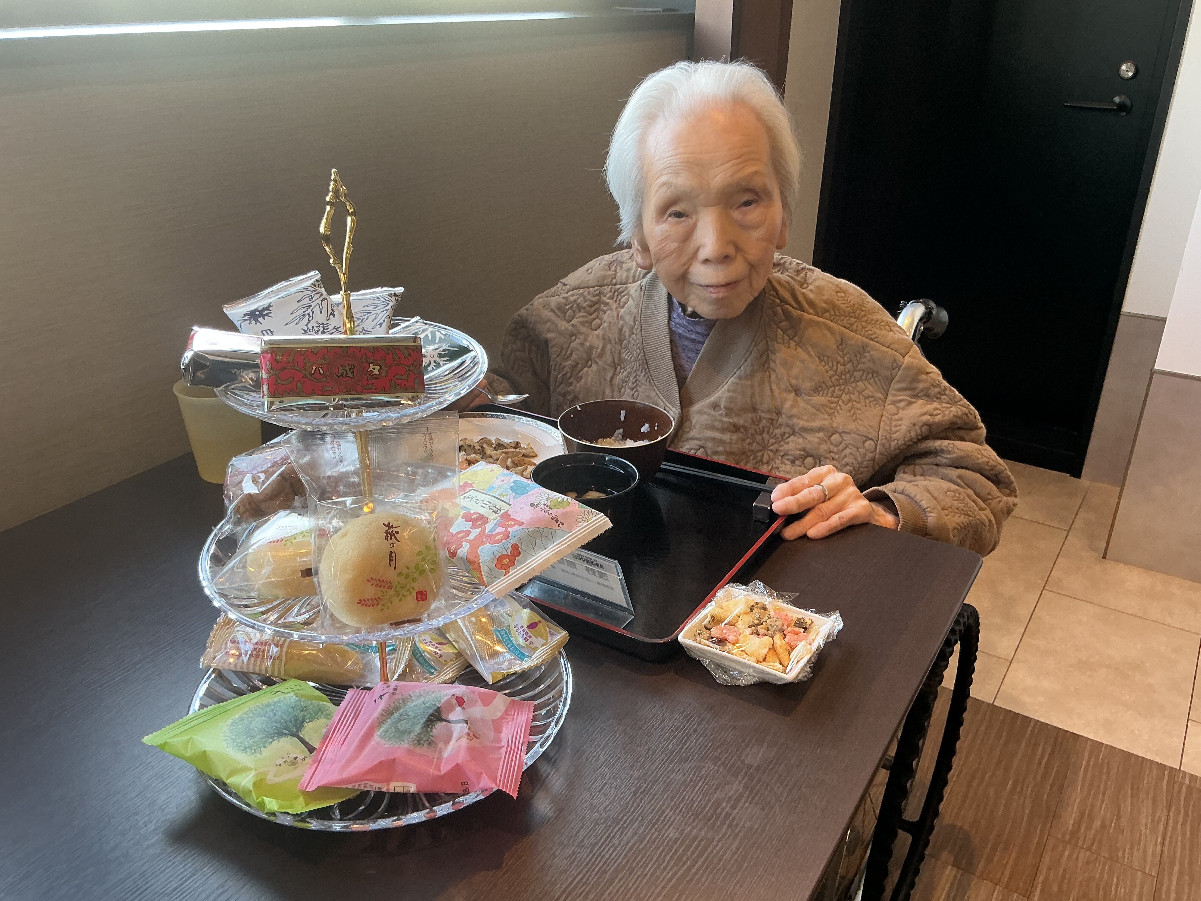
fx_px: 1006
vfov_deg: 48.2
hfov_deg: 61.7
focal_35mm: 29
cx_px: 600
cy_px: 450
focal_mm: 3
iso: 50
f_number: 1.8
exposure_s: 1/60
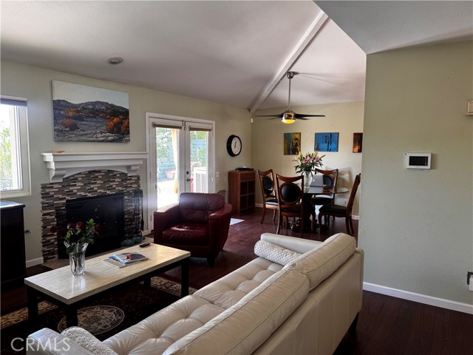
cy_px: 178
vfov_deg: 56.8
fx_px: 328
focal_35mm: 24
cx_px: 236
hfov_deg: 71.6
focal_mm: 6.76
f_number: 1.78
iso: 125
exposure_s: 1/60
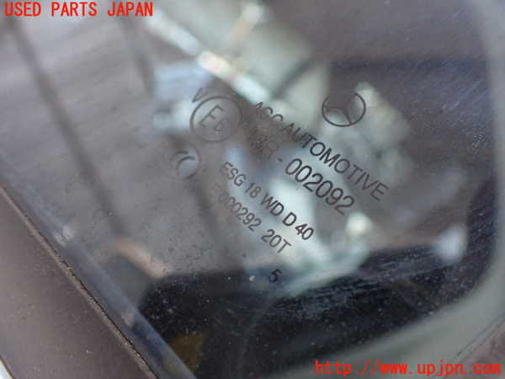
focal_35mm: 30
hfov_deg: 60.0
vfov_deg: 46.8
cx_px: 252
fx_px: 438
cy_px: 190
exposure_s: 1/100
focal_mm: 5.4
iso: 800
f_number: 2.3
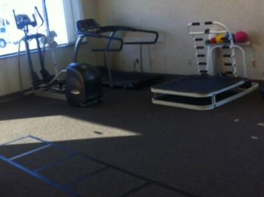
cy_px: 81
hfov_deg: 35.6
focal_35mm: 53
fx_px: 403
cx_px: 76
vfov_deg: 27.4
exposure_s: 1/50
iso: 80
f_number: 2.8
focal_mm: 3.85
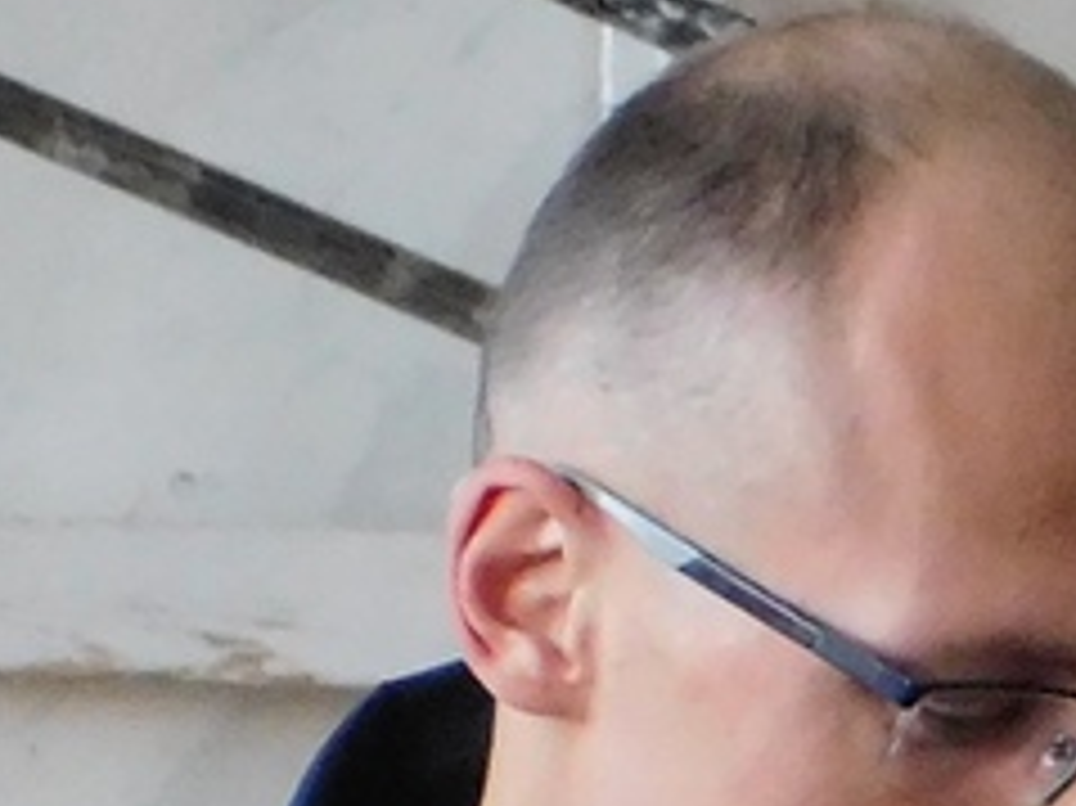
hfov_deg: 3.5
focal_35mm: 570
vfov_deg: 2.6
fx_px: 17709
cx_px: 828
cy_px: 756
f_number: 5.3
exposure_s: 1/30
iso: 720
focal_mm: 30.1
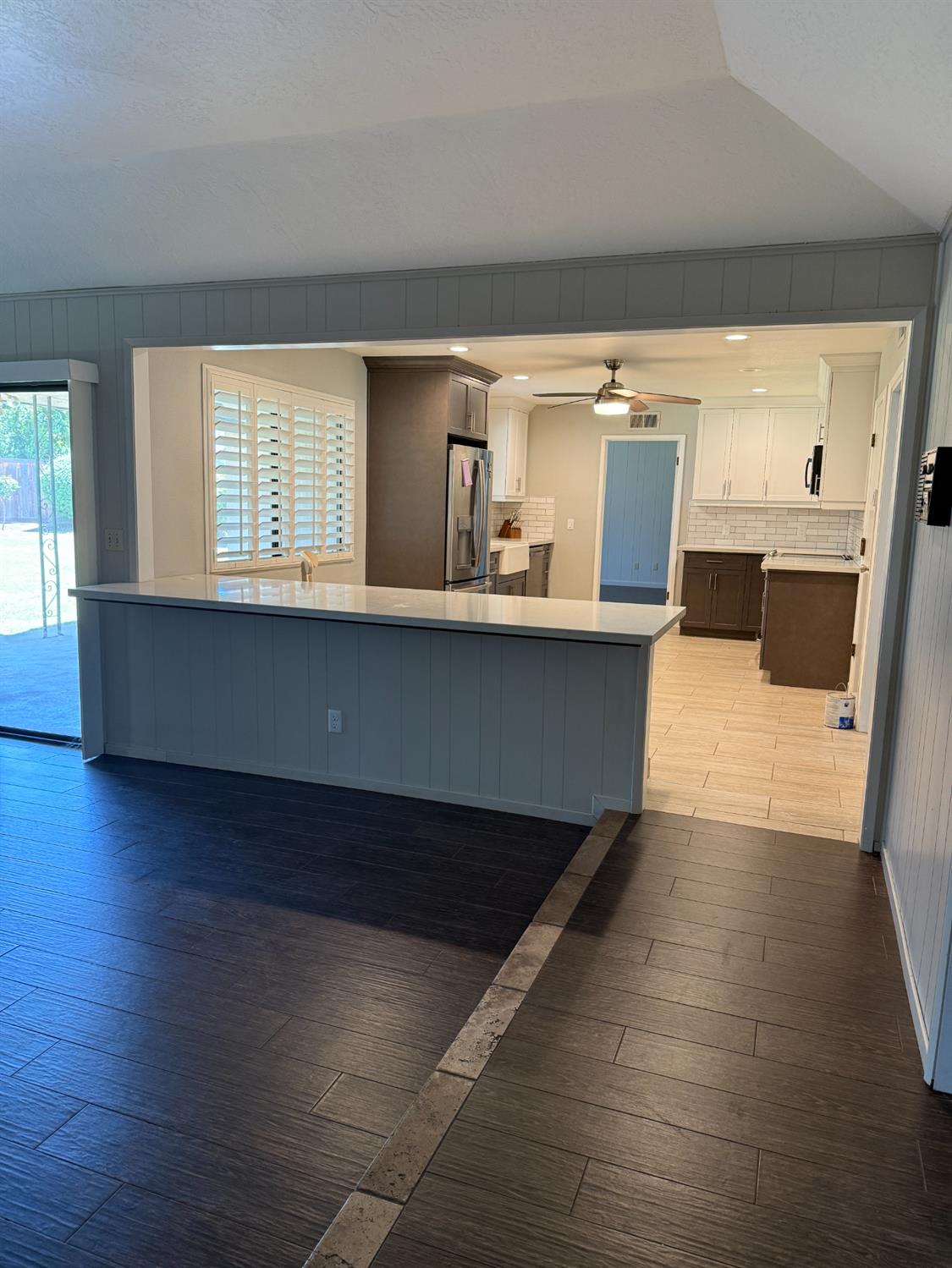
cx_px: 476
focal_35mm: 24
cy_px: 634
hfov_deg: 56.8
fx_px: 880
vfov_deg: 71.6
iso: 200
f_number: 1.78
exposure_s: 1/60
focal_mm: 6.76
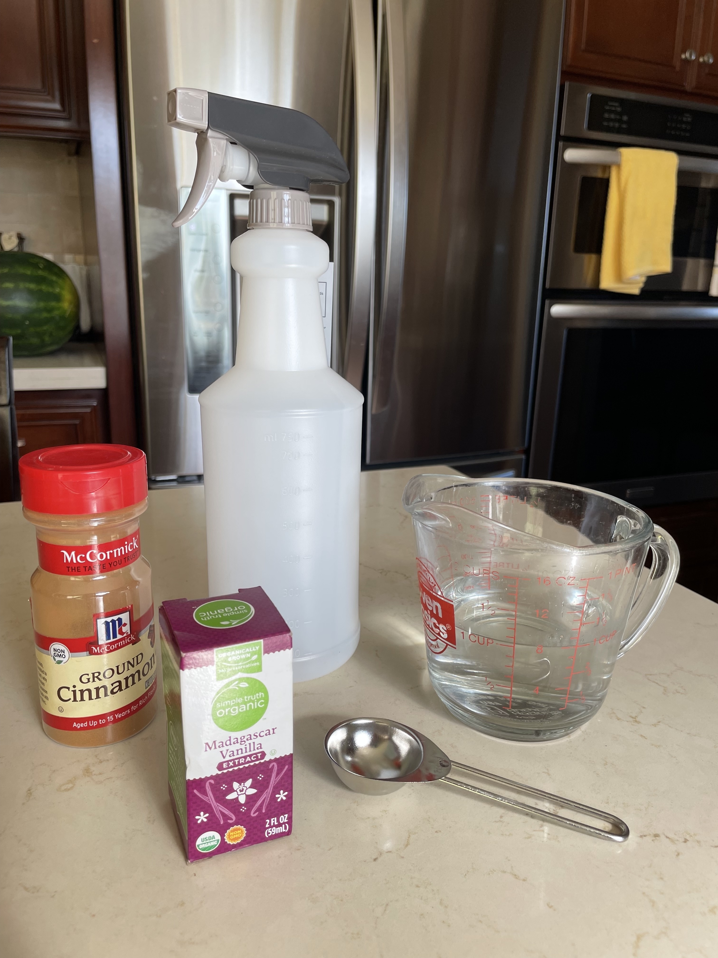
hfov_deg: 53.1
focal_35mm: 26
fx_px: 719
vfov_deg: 67.3
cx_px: 359
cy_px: 479
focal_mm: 4.2
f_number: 1.6
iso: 32
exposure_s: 1/147
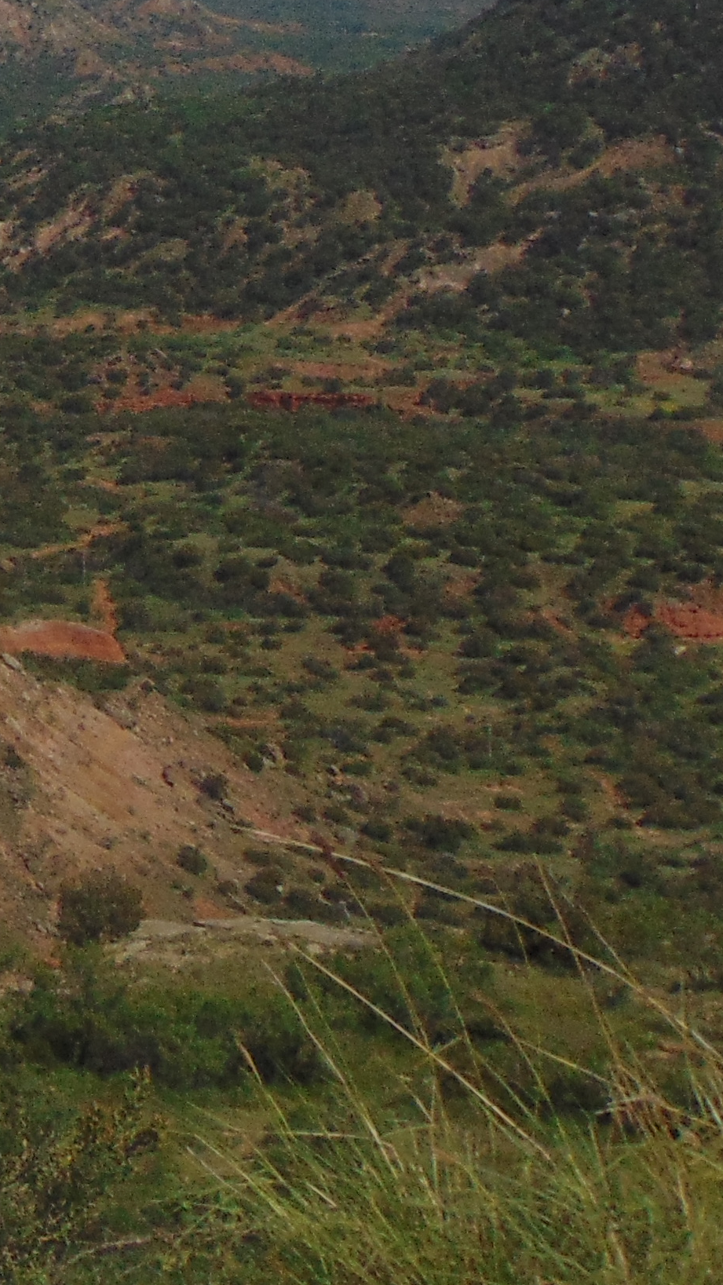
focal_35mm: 144
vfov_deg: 14.8
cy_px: 176
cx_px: -1222
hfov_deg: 7.6
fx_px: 4907
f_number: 8.7
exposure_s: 1/640
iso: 80
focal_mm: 7.6
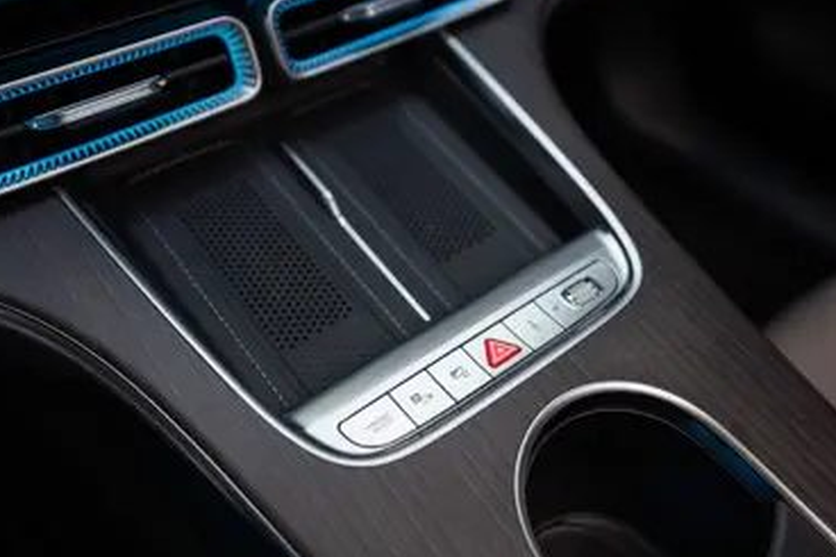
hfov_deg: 50.7
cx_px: 407
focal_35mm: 38
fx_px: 882
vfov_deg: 35.0
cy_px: 277
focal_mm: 35
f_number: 2.8
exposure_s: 1/100
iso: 400
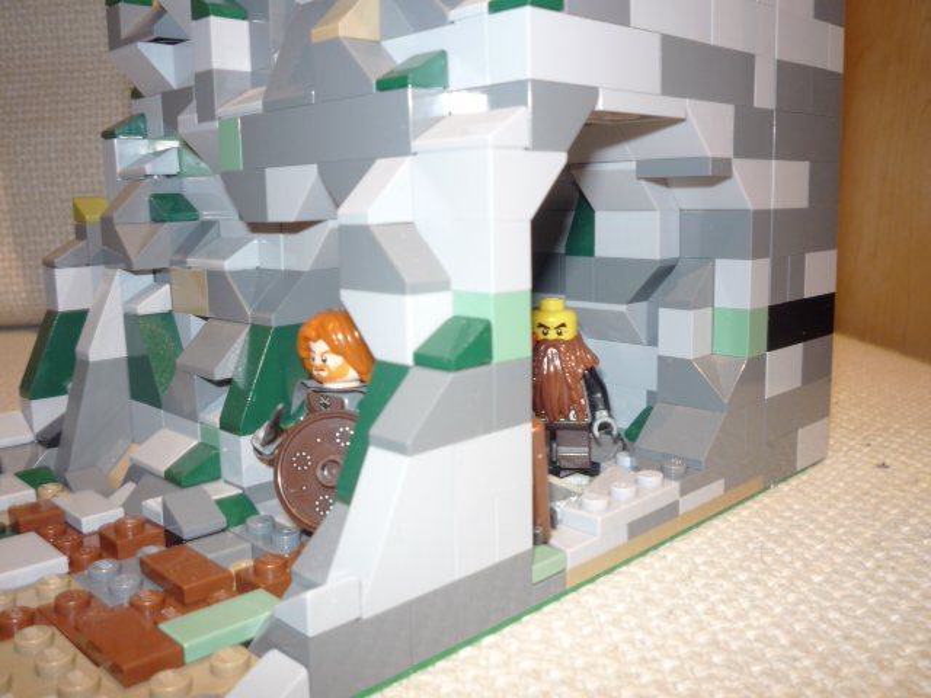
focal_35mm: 32
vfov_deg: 44.2
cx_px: 466
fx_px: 861
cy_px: 349
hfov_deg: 56.8
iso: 100
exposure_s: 1/8
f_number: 4
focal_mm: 5.2
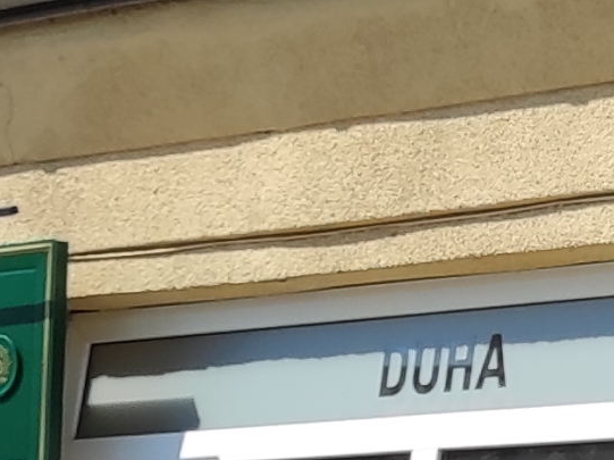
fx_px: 3279
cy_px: 103
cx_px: 1050
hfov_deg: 10.2
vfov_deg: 8.0
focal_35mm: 185
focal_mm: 5.43
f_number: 1.89
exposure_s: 1/2006
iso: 100
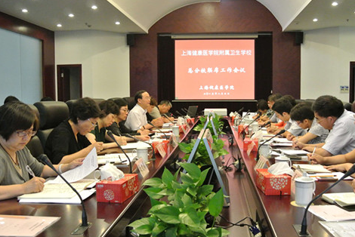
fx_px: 365
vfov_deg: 35.9
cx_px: 201
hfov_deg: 51.7
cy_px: 134
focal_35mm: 37
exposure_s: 1/60
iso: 1400
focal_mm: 11
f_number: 3.5
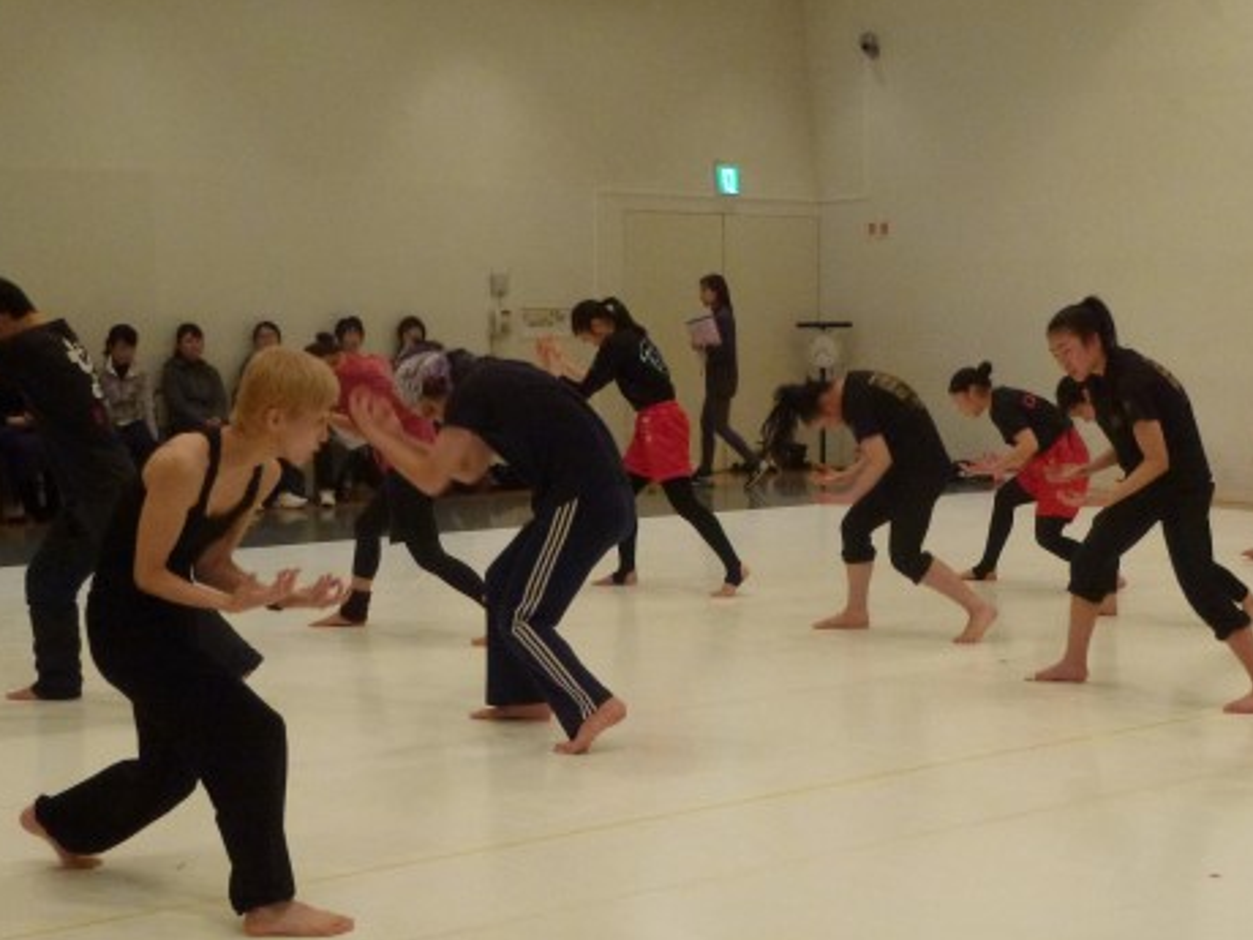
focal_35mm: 57
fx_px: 2063
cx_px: 809
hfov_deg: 33.6
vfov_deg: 25.7
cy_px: 507
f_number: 3.9
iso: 400
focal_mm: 7.4
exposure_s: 1/80
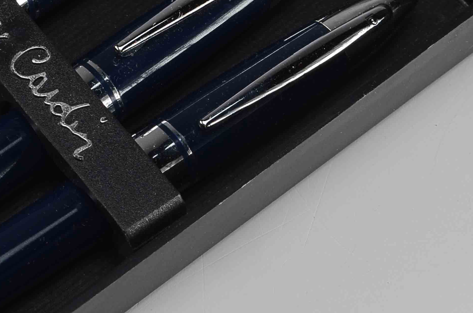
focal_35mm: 174
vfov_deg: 7.8
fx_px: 2285
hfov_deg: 11.7
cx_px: 9
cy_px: 60
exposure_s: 1/80
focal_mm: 45
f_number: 13
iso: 100
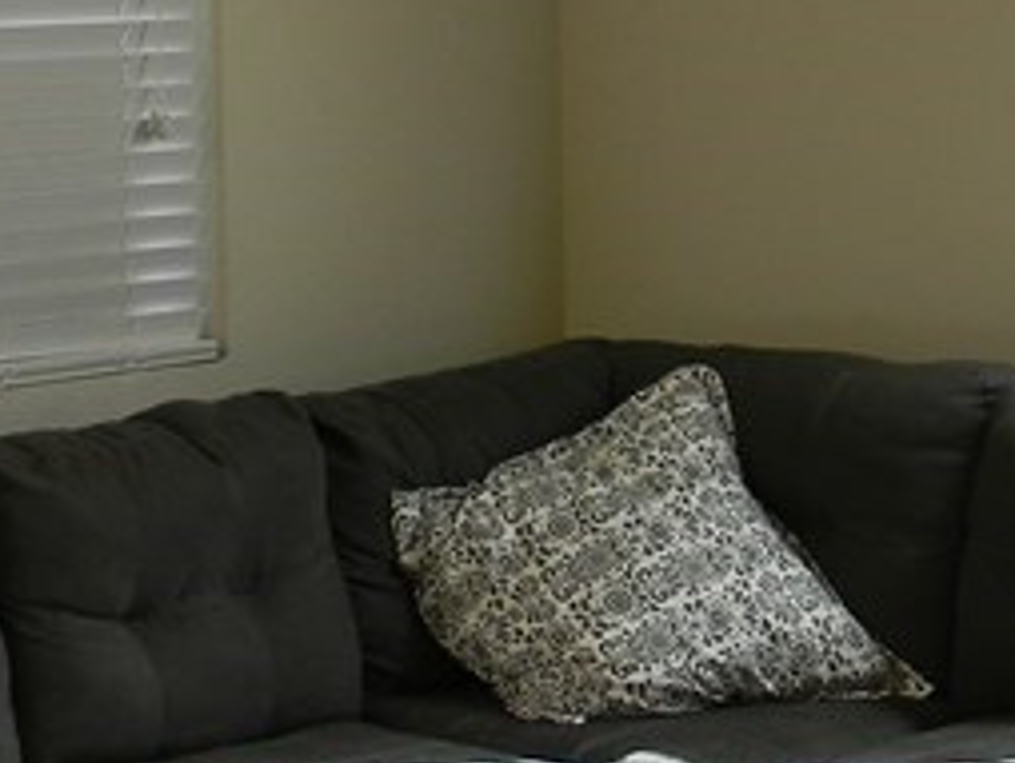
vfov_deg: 10.2
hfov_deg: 13.5
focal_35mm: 145
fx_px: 4256
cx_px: 84
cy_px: 212
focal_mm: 6.4
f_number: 3.7
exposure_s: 1/30
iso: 82
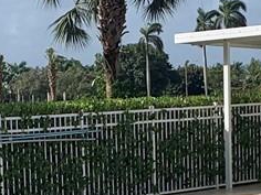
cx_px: 46
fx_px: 1327
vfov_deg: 8.3
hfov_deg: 11.2
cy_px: 264
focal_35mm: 176
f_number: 1.8
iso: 25
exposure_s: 1/3521
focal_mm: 4.25
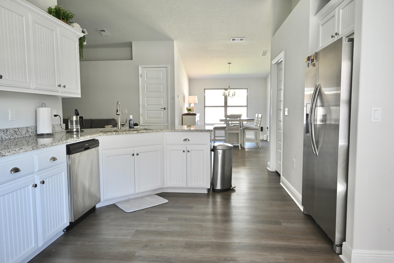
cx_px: 197
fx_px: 263
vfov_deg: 53.2
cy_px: 132
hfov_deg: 73.7
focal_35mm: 24
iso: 1000
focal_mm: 24
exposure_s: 1/15
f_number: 9
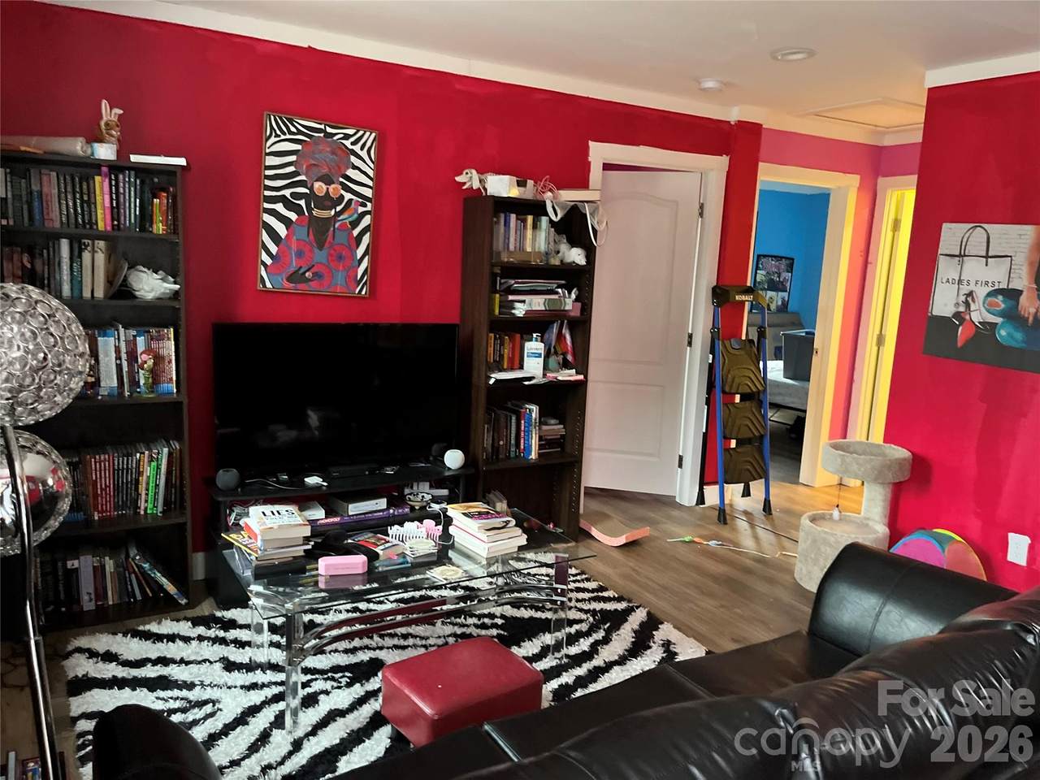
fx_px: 781
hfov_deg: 67.3
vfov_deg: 53.1
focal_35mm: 26
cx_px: 520
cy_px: 390
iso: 640
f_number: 1.6
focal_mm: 5.1
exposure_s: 1/40
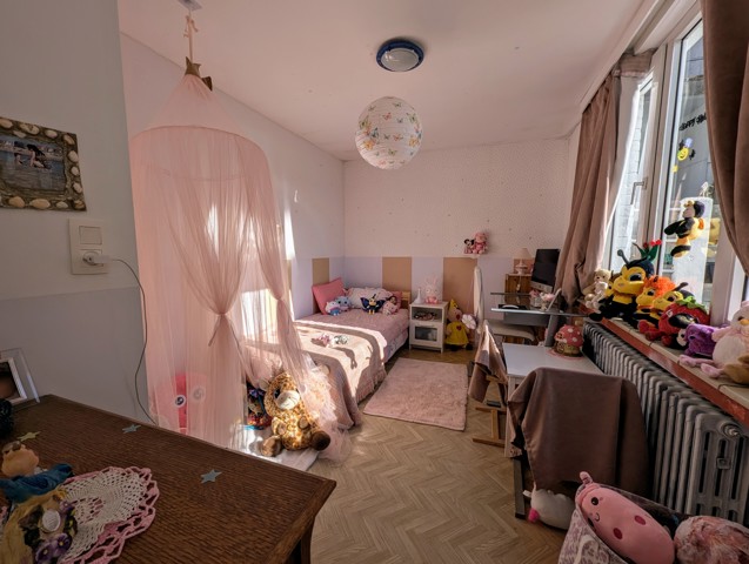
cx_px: 374
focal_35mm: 13
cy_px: 282
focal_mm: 1.95
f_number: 2.2
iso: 44
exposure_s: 1/1344
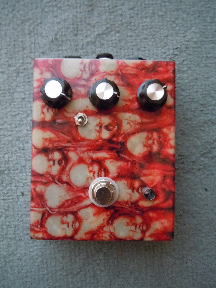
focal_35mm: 33
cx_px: 108
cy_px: 144
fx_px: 275
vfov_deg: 55.4
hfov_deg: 42.9
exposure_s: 1/6
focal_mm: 5.9
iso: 800
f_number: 4
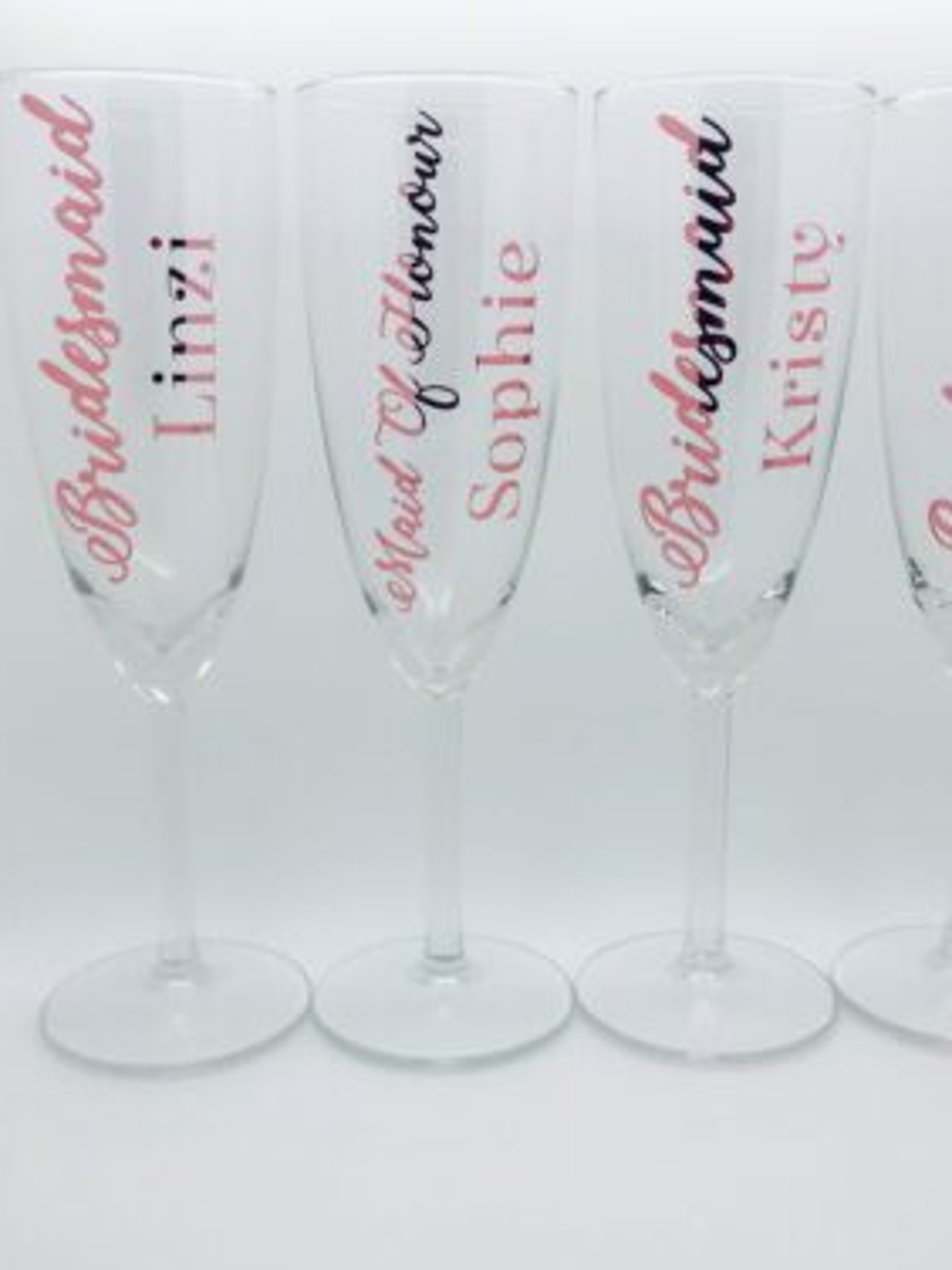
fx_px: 1393
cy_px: 633
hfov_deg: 37.7
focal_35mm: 38
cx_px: 517
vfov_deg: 49.0
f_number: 1.8
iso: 20
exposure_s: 1/1244
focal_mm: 3.99
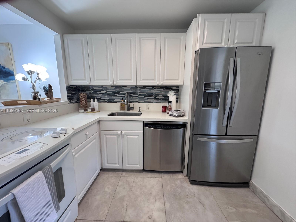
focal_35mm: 14
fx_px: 120
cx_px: 148
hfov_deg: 102.1
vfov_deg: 85.7
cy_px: 111
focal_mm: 2.22
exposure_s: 1/120
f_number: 2.2
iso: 320
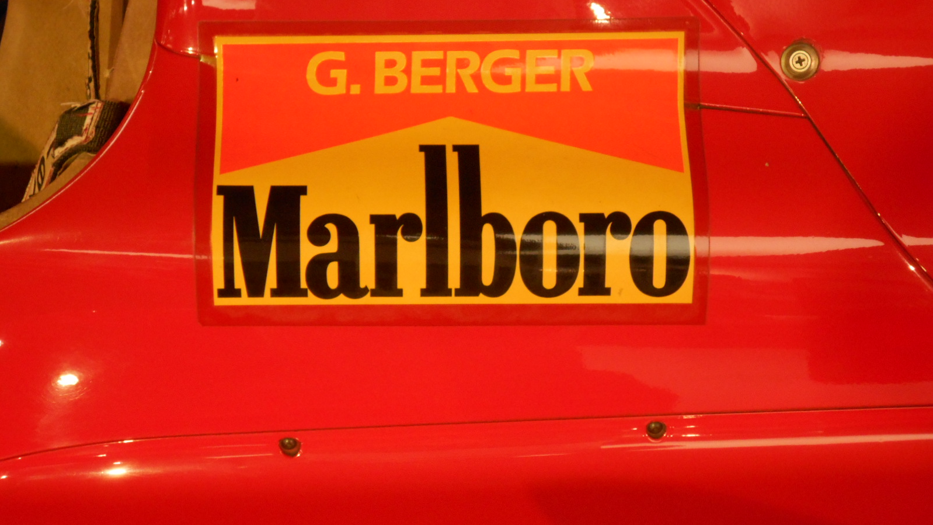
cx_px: 466
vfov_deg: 16.8
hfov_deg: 29.4
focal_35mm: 72
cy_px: 246
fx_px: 1781
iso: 400
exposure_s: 1/20
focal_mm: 11.6
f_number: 5.3
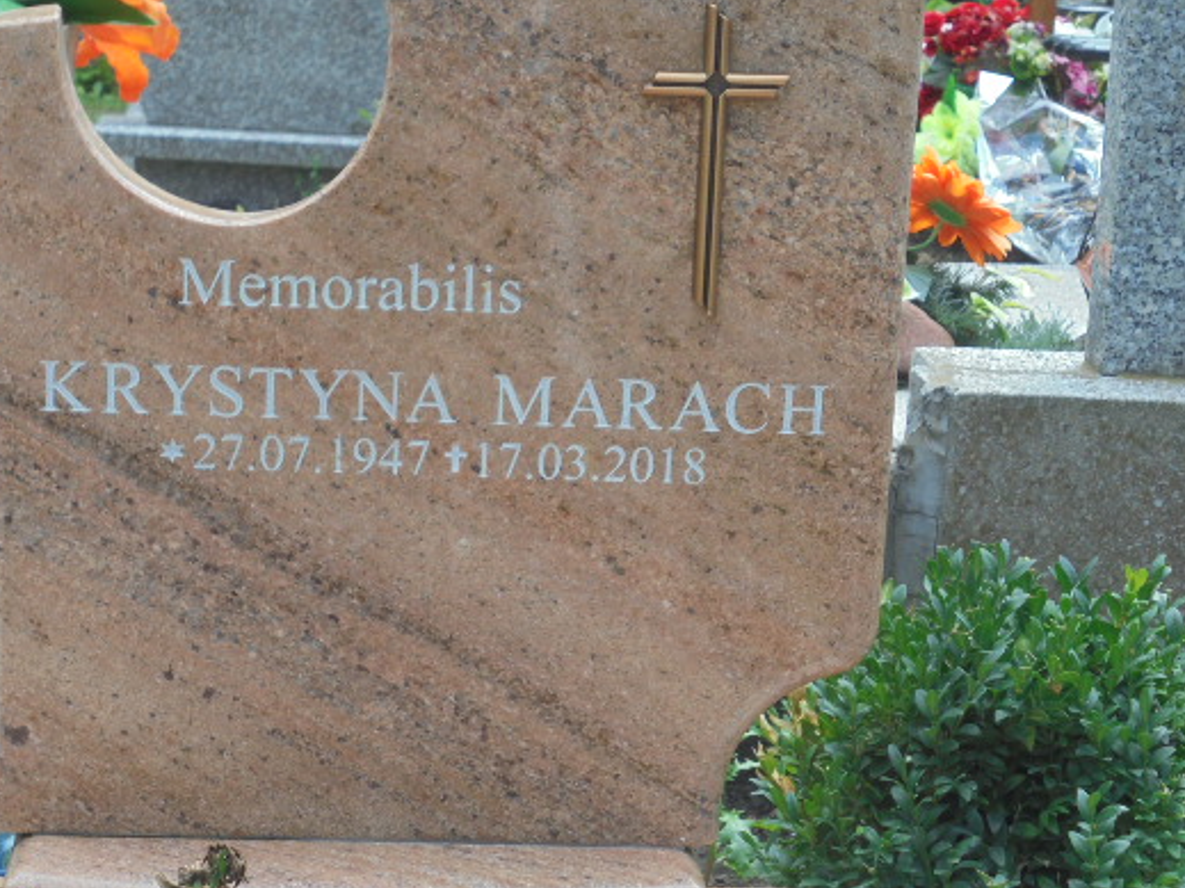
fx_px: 3080
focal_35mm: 90
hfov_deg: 21.7
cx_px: 477
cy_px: 470
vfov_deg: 16.4
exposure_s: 1/80
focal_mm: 13.1
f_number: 6.1
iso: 100
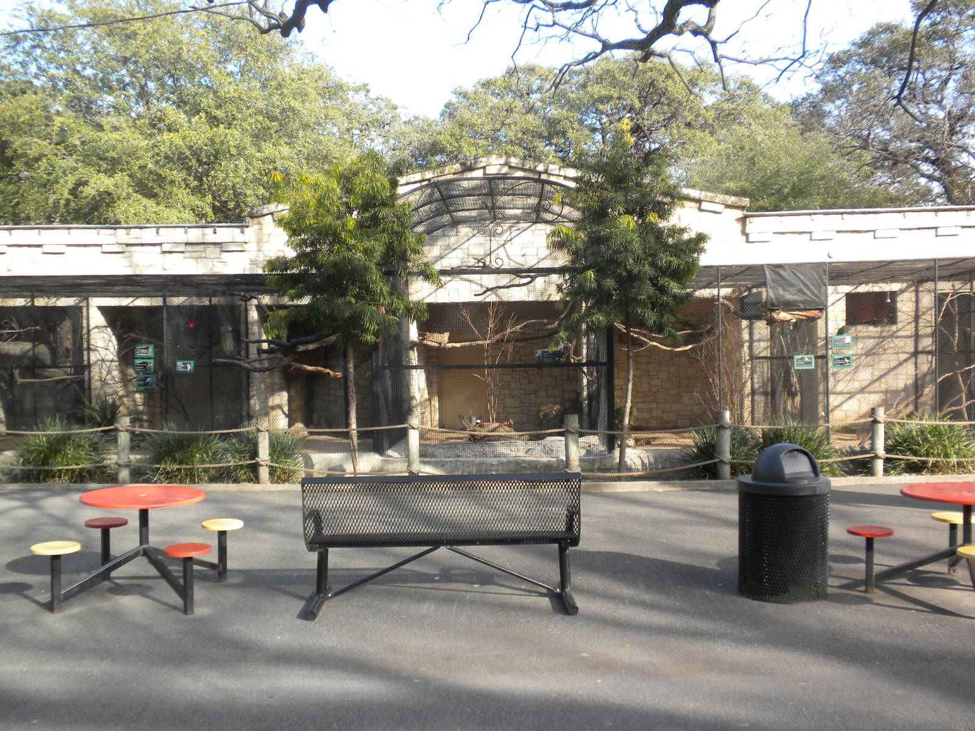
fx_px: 1042
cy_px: 366
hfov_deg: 50.1
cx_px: 488
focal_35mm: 37
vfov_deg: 38.7
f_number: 3.5
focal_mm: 6.6
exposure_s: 1/135
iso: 64
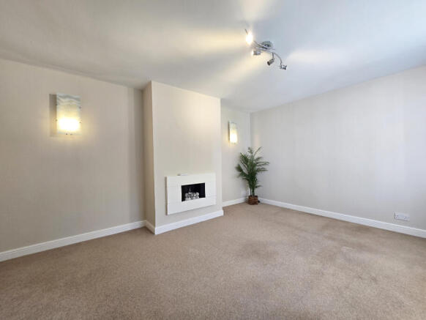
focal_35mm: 13
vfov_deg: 90.0
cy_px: 160
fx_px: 160
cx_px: 213
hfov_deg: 106.2
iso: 64
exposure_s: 1/50
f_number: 2.2
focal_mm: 2.2
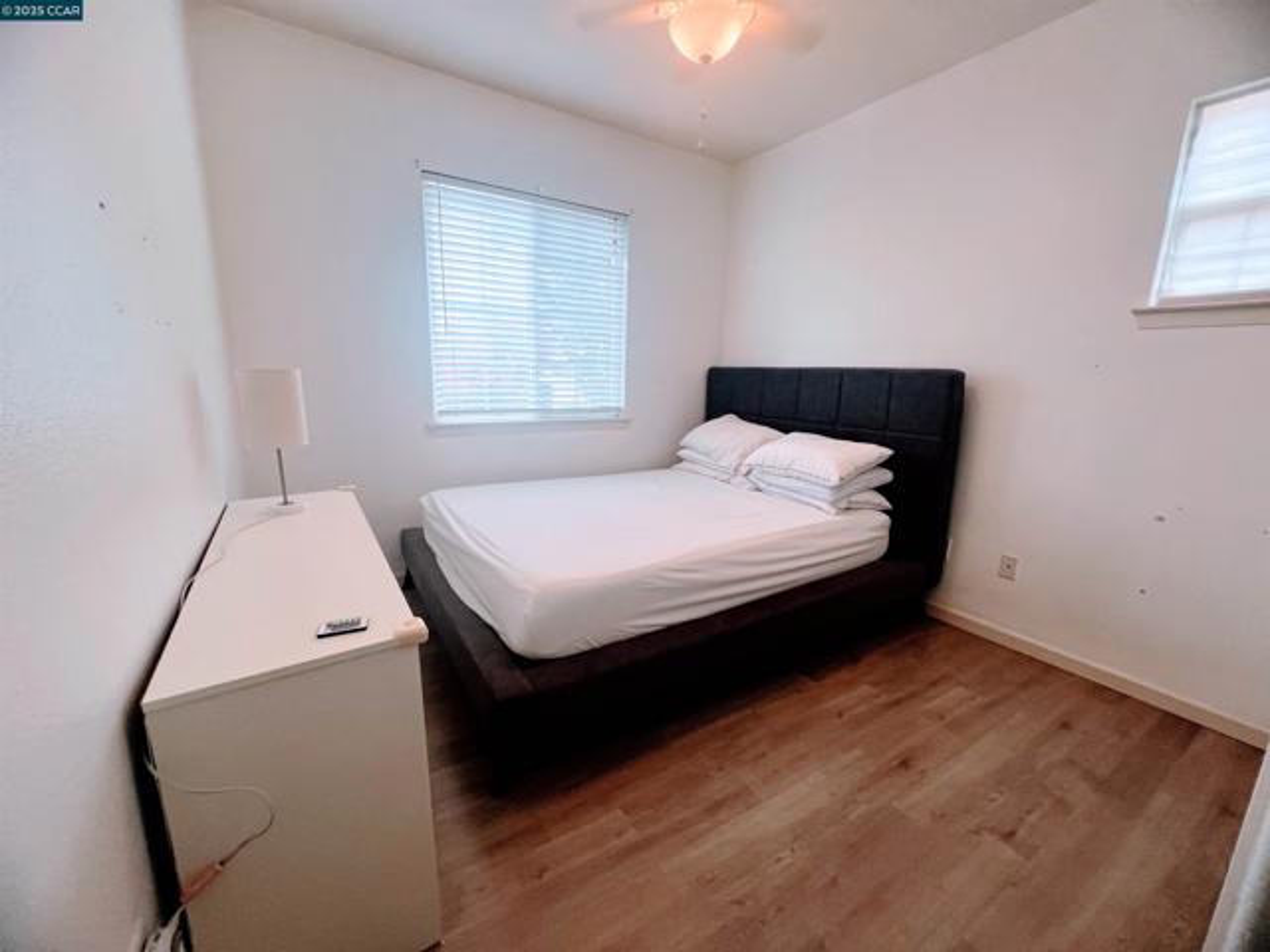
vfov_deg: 89.9
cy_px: 476
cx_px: 635
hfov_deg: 106.2
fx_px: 477
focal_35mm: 13
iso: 200
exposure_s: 1/120
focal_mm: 1.57
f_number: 1.8
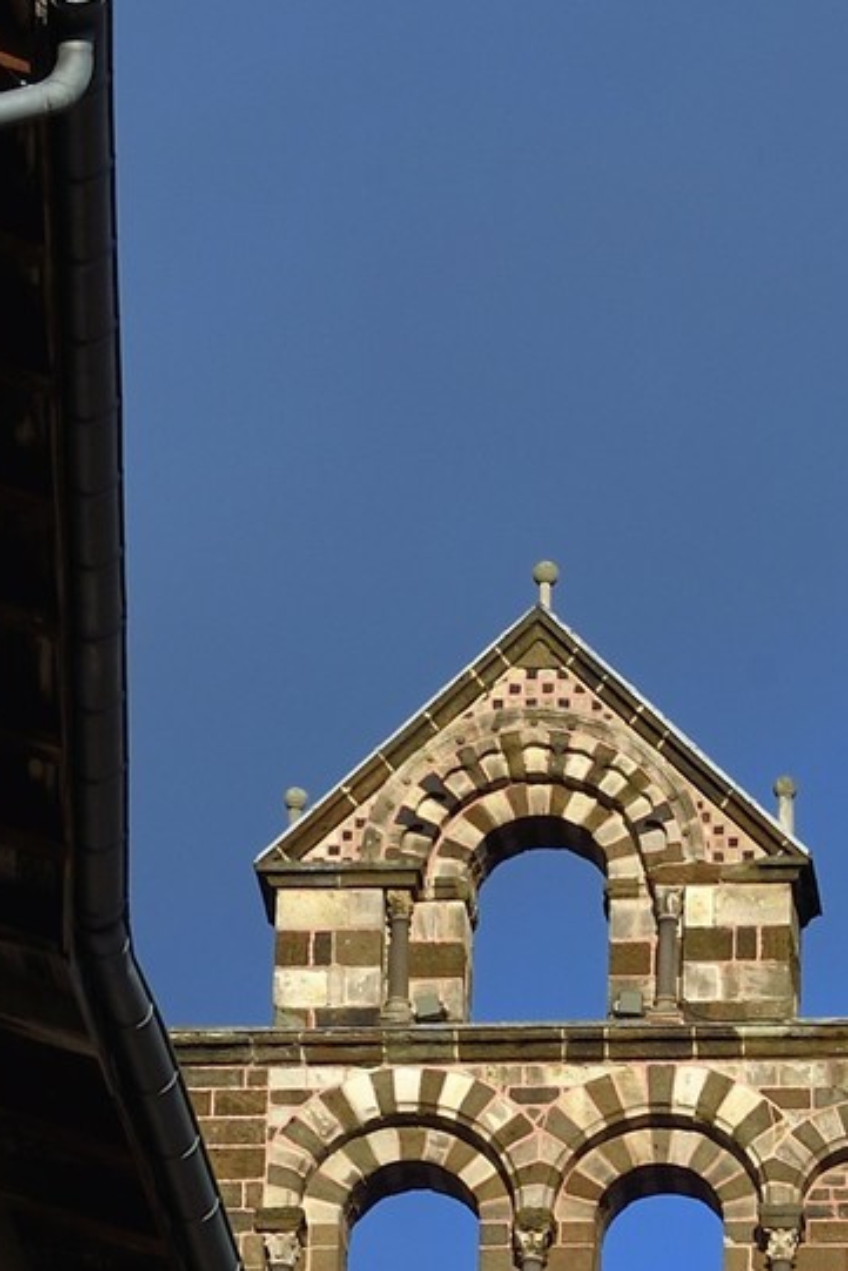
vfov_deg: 5.7
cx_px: 1583
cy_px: 2570
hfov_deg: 3.8
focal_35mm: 355
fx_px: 12534
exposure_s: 1/250
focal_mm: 80
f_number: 11
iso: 200
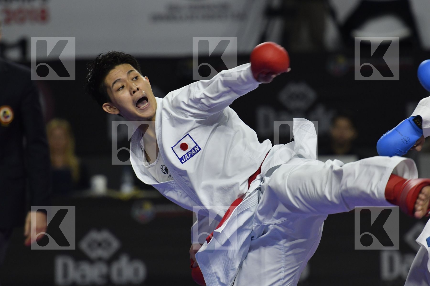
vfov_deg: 3.3
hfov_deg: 4.9
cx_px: 215
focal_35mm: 420
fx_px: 5014
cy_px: 143
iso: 1250
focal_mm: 280
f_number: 4
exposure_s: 1/800
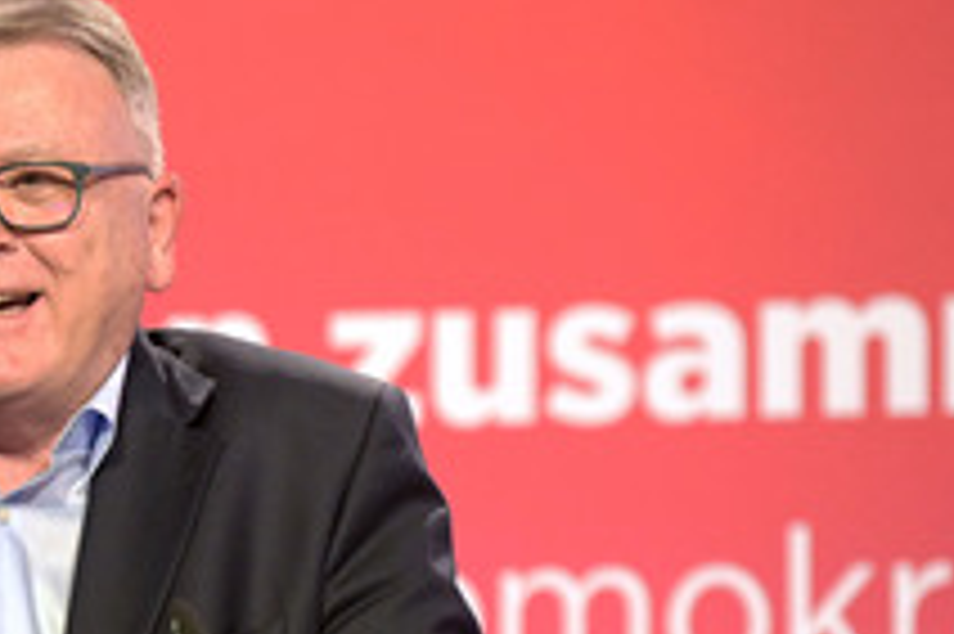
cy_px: 589
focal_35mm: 404
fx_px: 10697
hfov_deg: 5.1
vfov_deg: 3.4
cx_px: 34
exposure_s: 1/400
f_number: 3.5
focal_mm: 190
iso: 8000
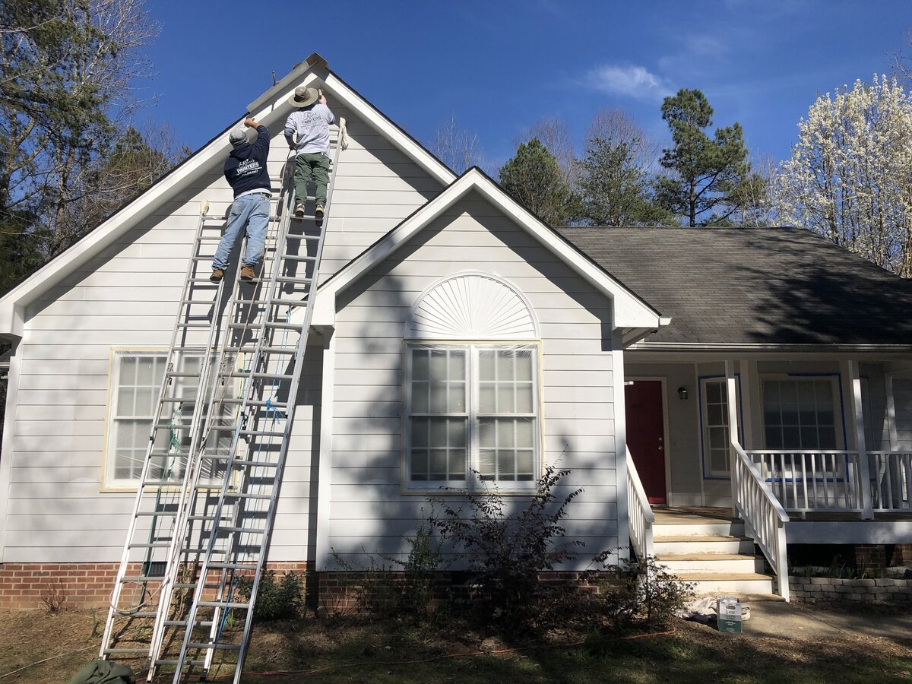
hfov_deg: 63.4
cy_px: 342
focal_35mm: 28
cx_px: 456
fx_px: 738
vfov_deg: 49.7
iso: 20
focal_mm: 4
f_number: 1.8
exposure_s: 1/4367
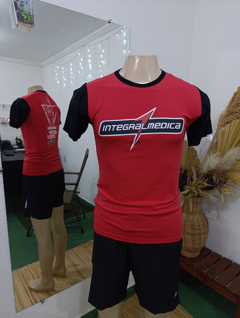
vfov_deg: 73.8
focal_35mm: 23
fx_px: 212
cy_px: 159
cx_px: 120
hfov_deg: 59.0
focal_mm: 6.14
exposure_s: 1/60
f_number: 1.6
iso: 1000
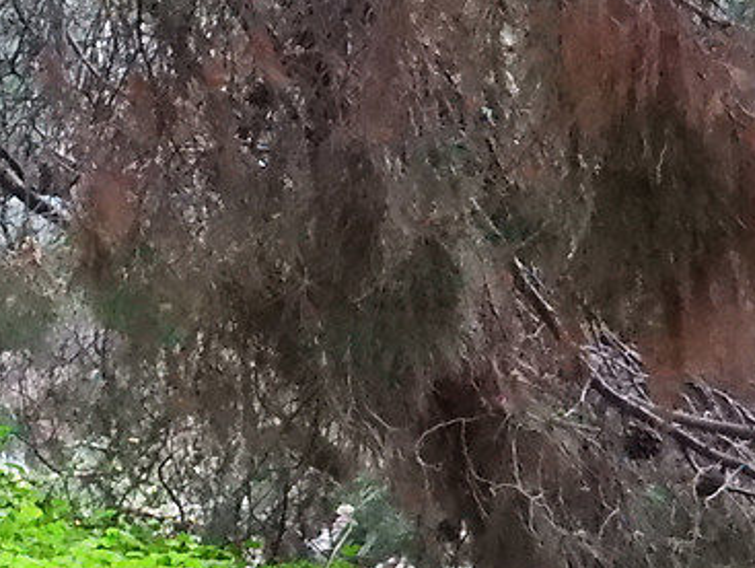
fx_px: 12837
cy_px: -156
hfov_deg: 3.3
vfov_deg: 2.5
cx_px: -1119
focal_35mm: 588
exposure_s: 1/80
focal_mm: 45
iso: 3200
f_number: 5.6
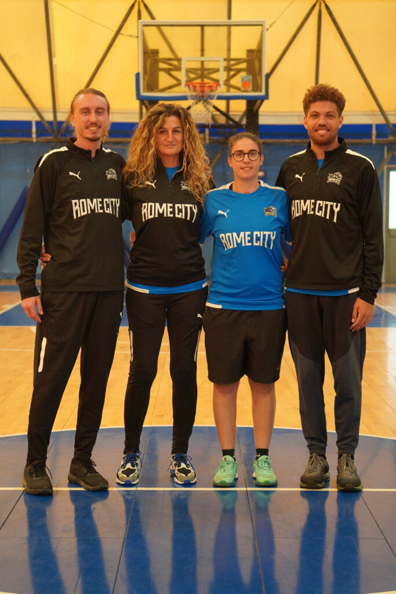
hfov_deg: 17.5
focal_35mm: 78
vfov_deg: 26.0
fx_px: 1286
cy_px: 297
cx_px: 198
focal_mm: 78
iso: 1600
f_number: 4.5
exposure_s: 1/160
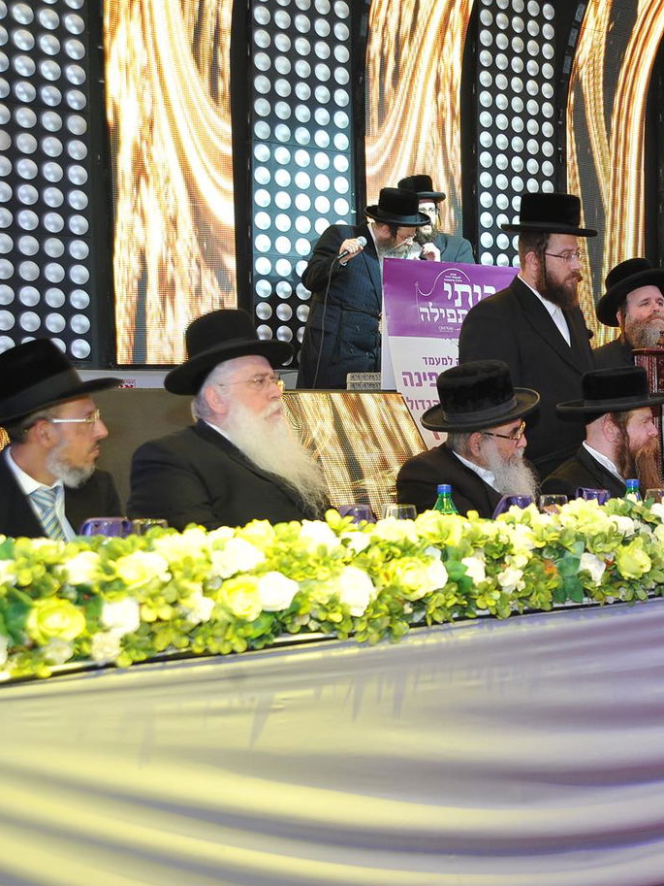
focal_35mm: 56
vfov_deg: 34.3
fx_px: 1432
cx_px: 545
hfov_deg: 25.6
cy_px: 440
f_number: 4
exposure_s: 1/100
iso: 1250
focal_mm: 38
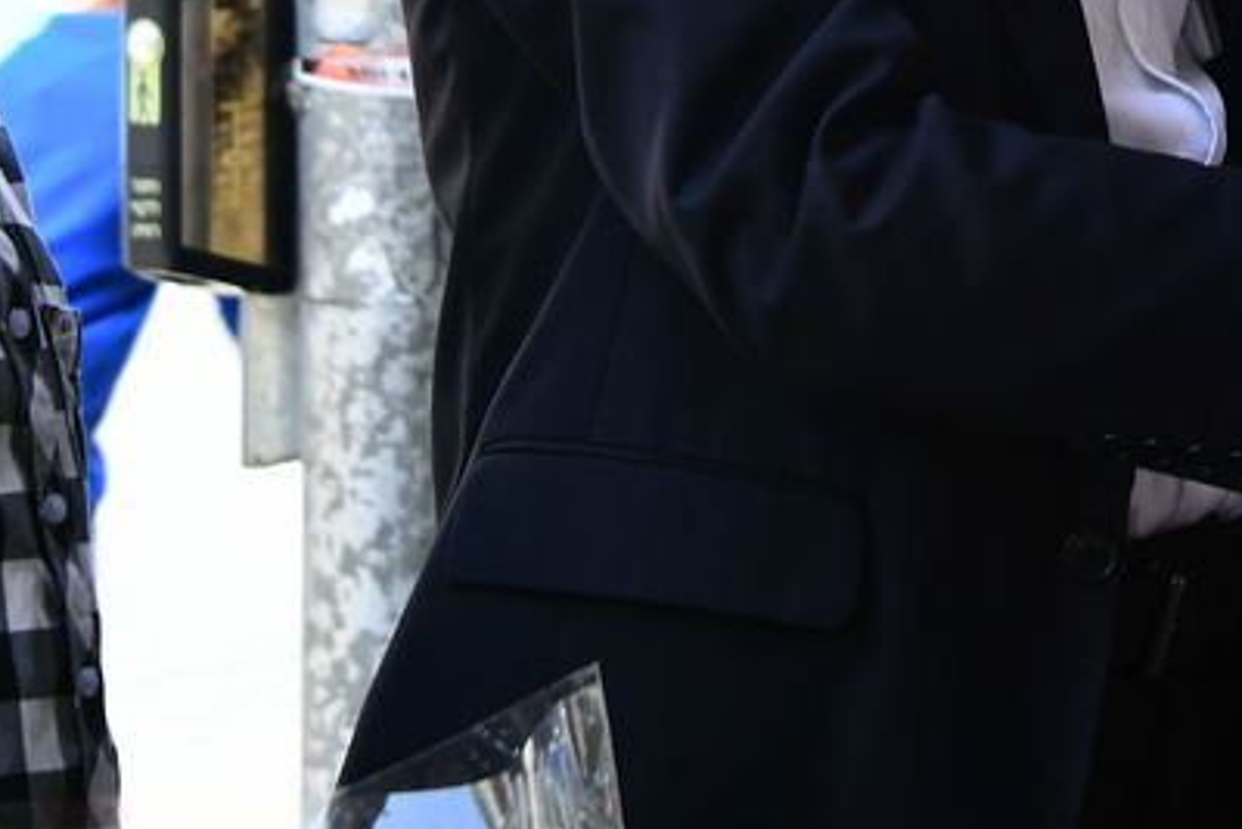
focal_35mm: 273
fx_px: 9421
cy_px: -452
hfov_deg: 7.5
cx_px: 1068
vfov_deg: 5.0
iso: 640
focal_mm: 78
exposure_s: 1/160
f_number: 8
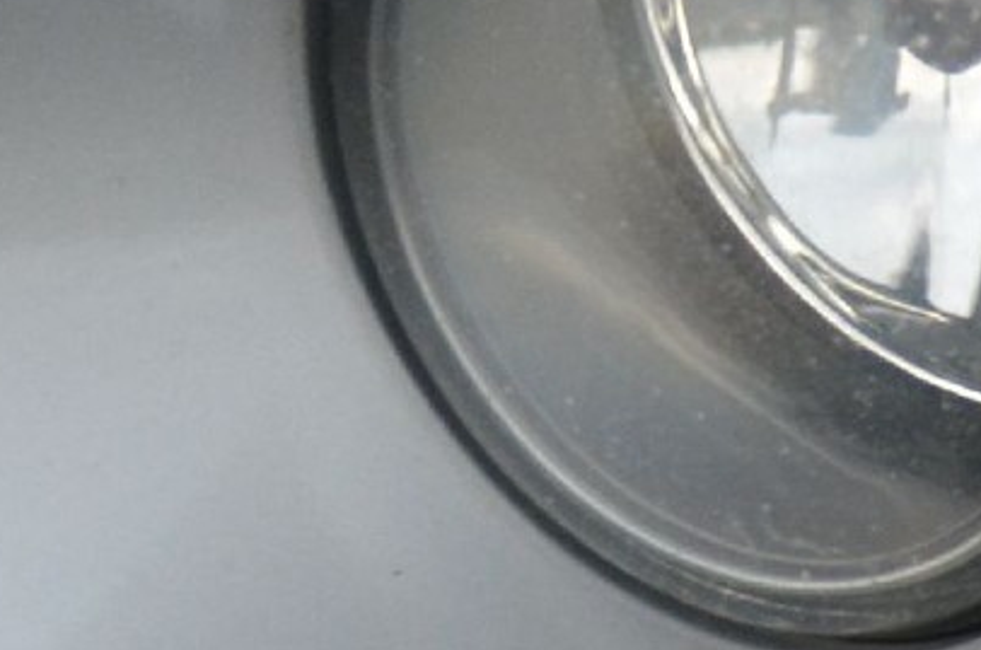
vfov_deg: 0.7
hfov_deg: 1.1
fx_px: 50232
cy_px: -85
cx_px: 413
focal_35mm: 1847
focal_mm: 200
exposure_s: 1/640
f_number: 5.6
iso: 800
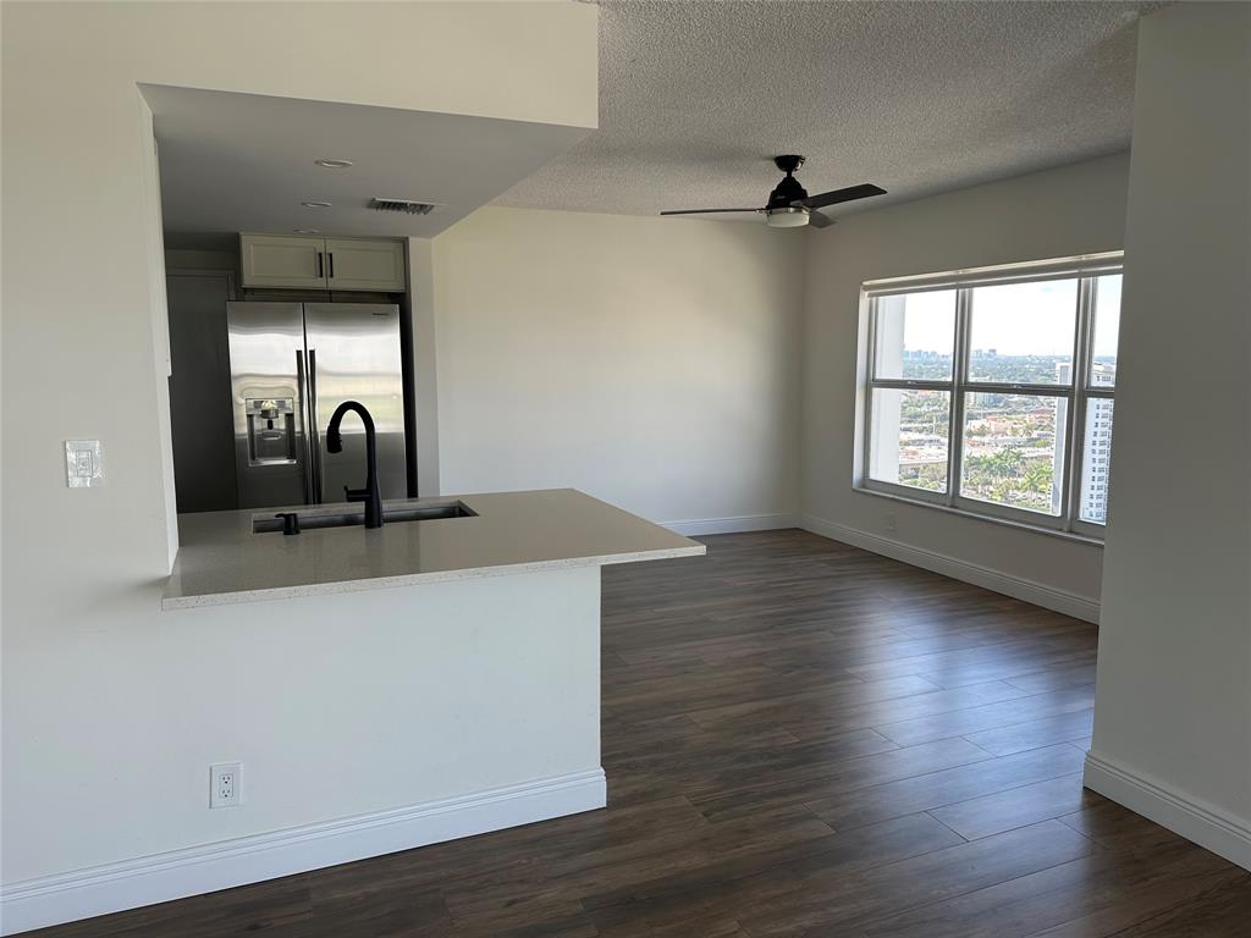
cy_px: 469
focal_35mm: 24
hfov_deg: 71.6
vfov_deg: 56.8
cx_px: 626
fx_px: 867
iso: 80
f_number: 1.78
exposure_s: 1/343
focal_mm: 6.86
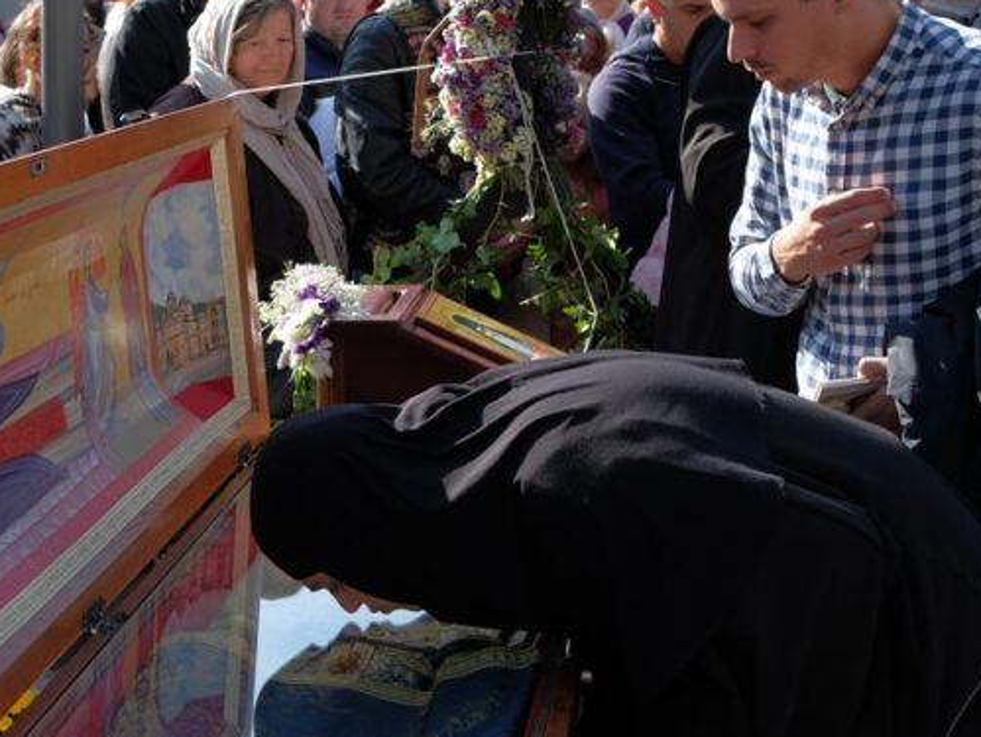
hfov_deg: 27.0
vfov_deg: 21.2
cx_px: 77
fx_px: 1957
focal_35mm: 69
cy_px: 526
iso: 320
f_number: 4.5
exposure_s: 1/800
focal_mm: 23
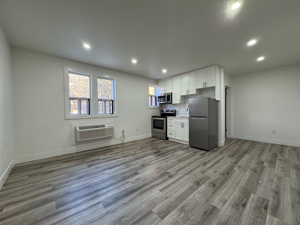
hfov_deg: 102.1
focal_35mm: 14
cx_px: 150
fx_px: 121
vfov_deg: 85.7
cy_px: 112
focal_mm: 2.22
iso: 250
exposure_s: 1/120
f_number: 2.2
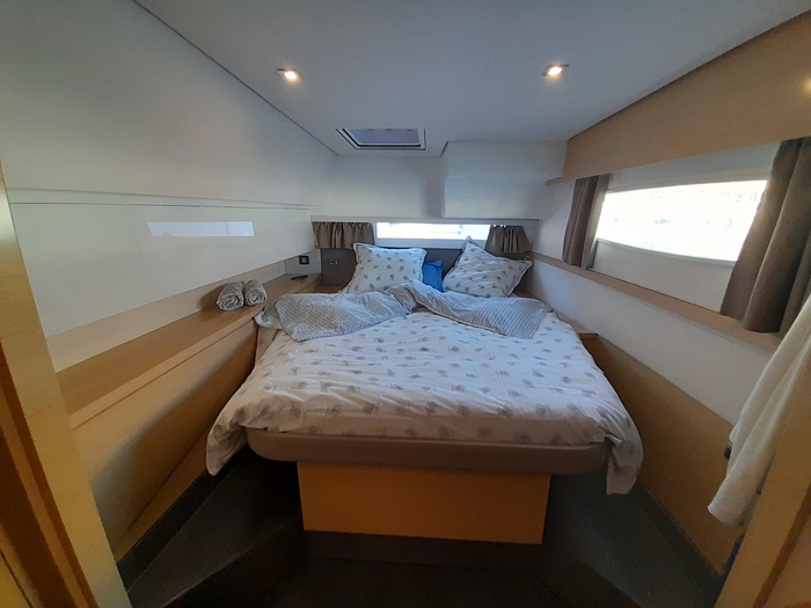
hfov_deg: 106.2
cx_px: 406
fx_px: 305
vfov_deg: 89.9
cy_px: 304
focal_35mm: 13
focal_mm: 1.13
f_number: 2.2
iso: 160
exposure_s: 1/50
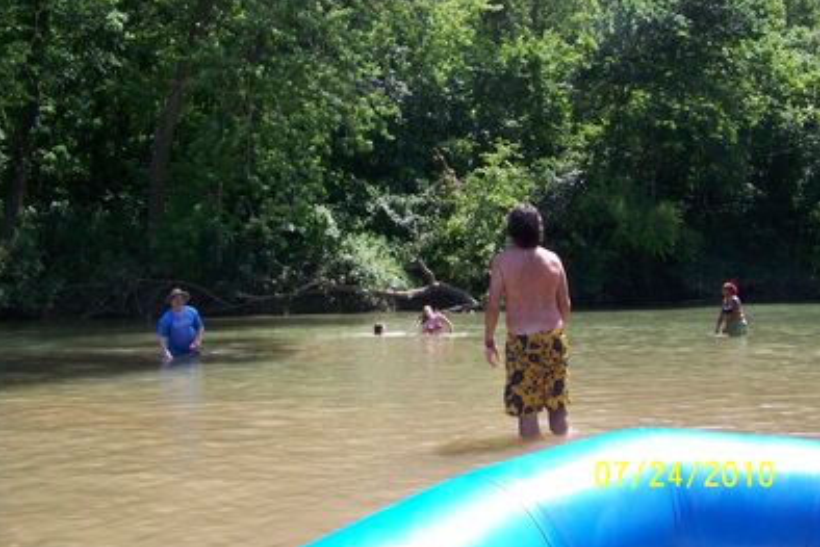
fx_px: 866
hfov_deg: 50.7
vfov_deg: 35.0
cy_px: 241
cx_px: 406
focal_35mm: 38
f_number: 4
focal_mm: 5.85
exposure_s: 1/800
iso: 200
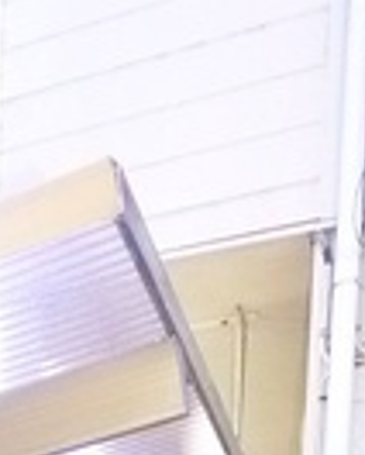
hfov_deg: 11.0
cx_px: -429
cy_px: 1086
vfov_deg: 12.3
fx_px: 1671
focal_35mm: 124
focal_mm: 5.1
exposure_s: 1/160
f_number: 2.8
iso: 400
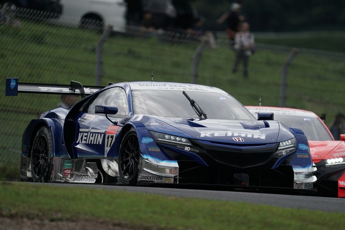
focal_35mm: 600
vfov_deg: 2.3
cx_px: 172
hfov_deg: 3.4
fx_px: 5750
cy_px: 115
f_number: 6.3
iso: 200
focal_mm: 600
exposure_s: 1/800
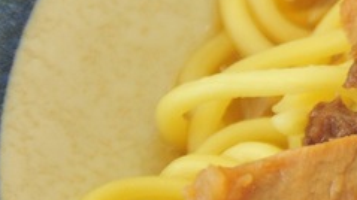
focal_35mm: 289
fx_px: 2734
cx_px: 769
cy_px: 60
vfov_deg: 4.2
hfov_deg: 7.1
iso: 1600
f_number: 8
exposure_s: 1/160
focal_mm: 55
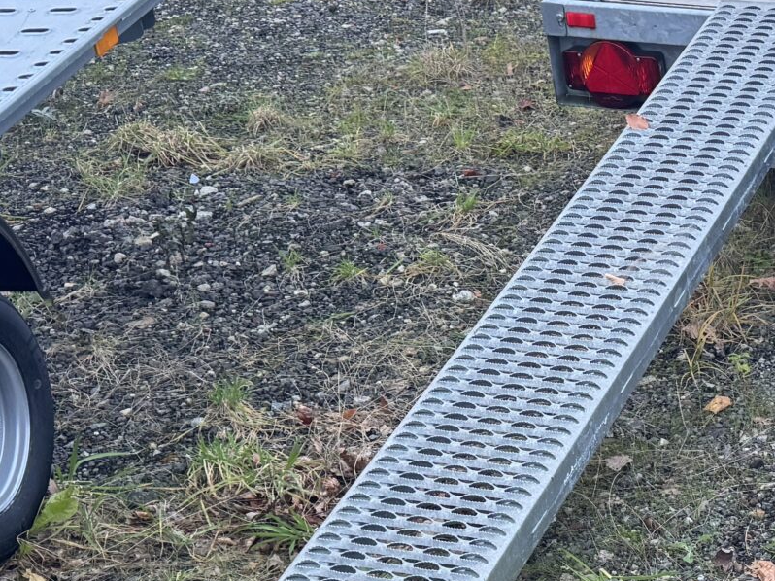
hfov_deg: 23.8
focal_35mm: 77
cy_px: 468
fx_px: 1723
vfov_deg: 18.9
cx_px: 838
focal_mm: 6.76
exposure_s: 1/61
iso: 200
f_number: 1.78
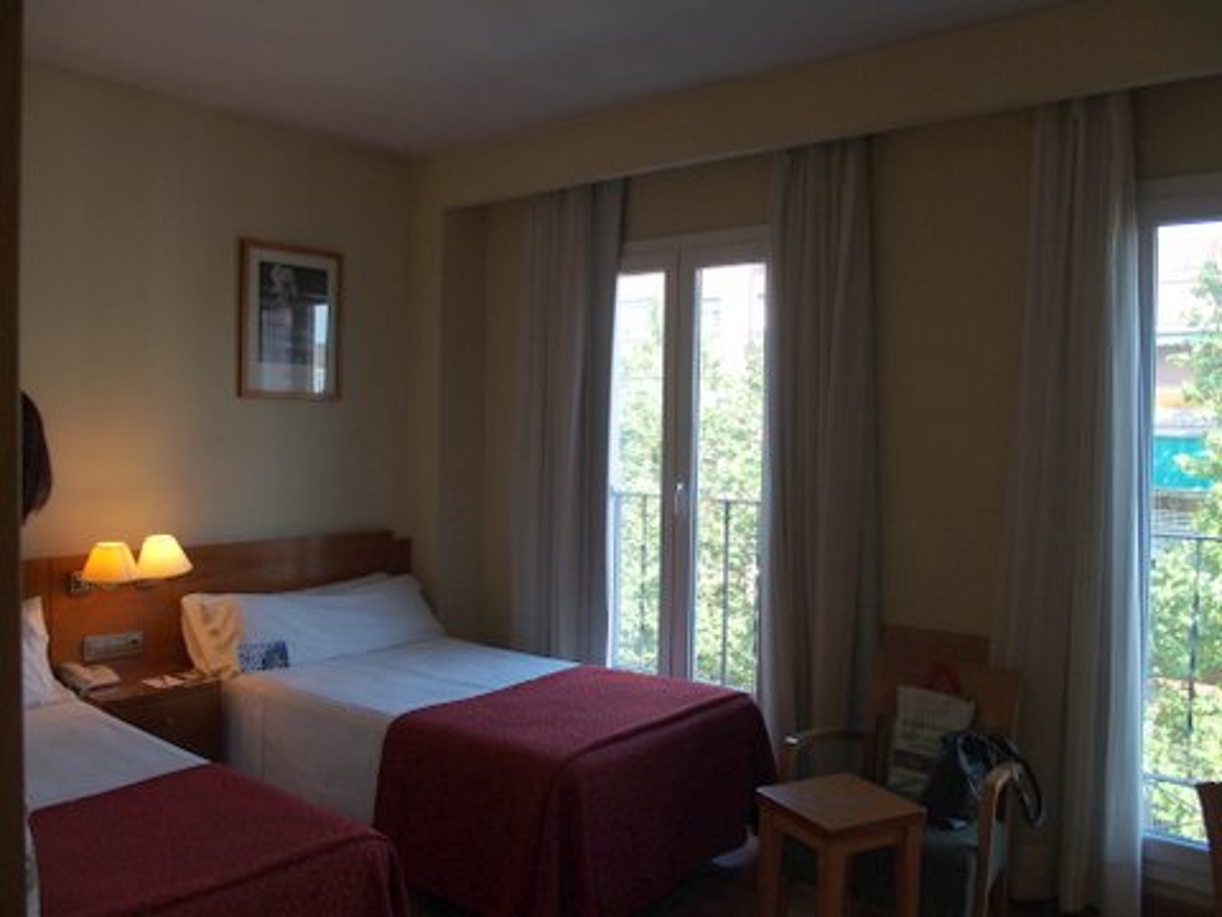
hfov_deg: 63.4
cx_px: 611
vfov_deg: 49.7
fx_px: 988
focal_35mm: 28
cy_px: 458
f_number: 2.8
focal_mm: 6
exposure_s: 1/125
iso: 100
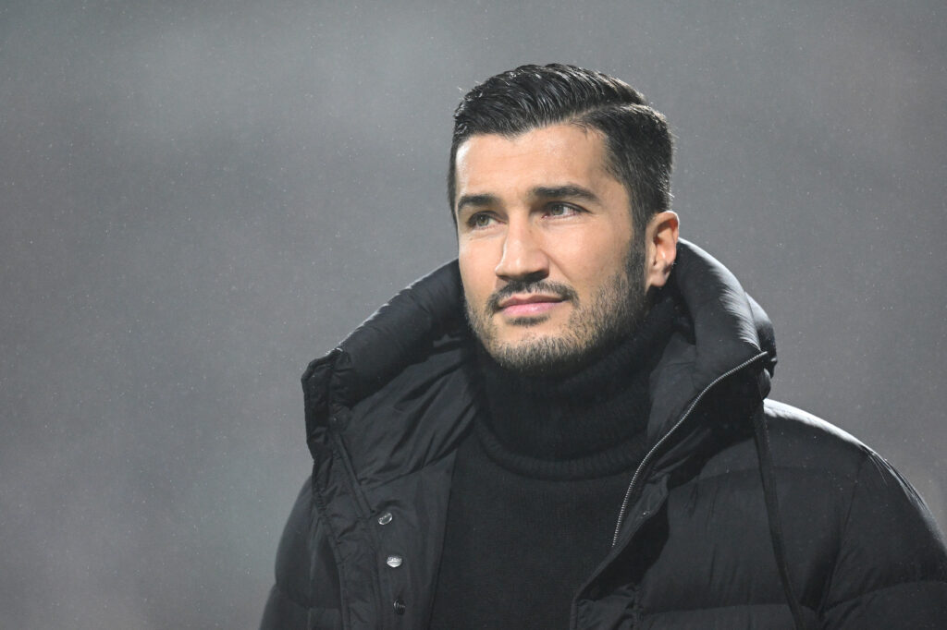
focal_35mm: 600
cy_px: 315
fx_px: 15777
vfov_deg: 2.3
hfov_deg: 3.4
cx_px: 474
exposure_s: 1/1825
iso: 4500
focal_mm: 400
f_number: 2.8
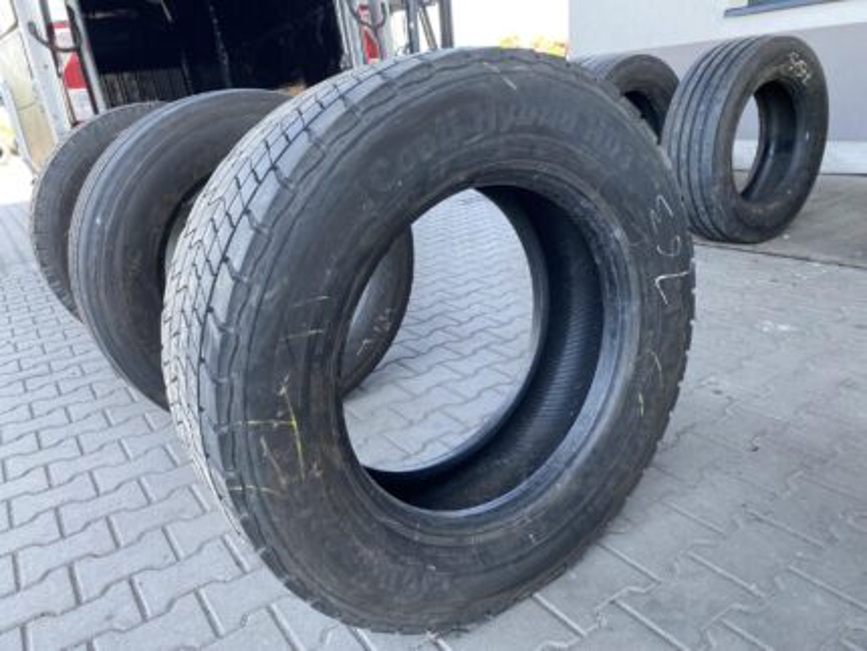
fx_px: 652
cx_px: 434
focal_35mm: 26
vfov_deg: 53.1
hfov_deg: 67.3
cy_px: 326
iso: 64
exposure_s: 1/121
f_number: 1.8
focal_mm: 4.25
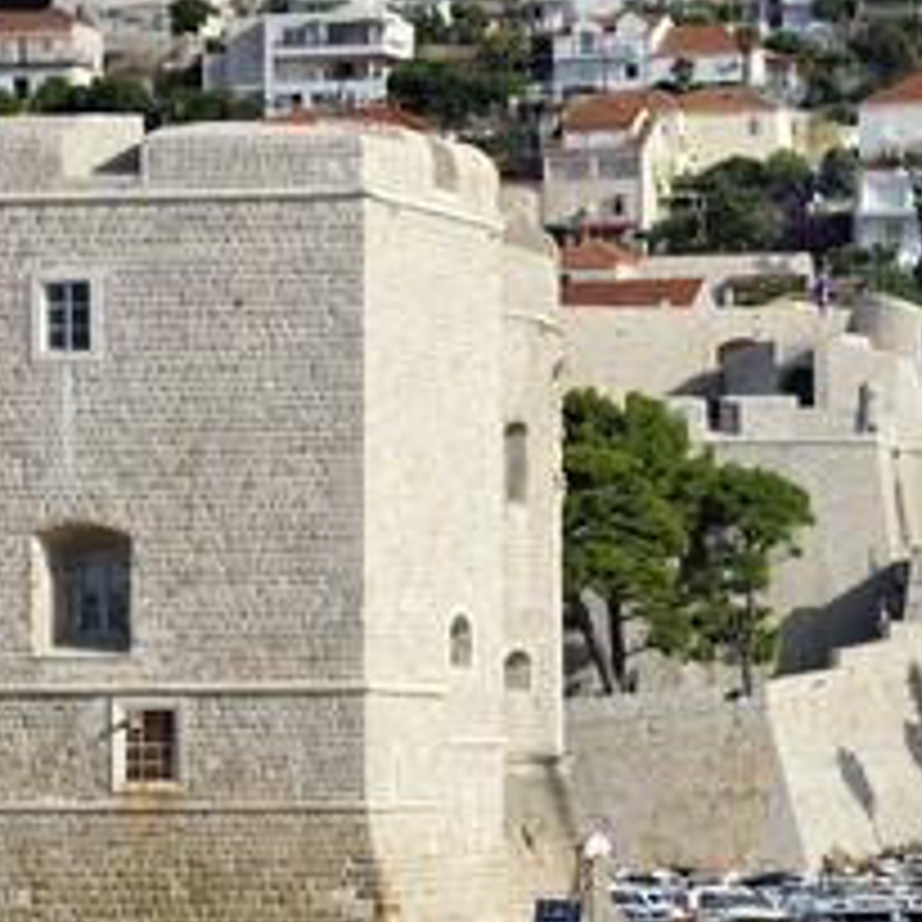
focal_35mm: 236
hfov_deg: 7.4
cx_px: 304
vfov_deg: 7.4
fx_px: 7112
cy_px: 621
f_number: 13
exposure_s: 1/320
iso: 200
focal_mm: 135
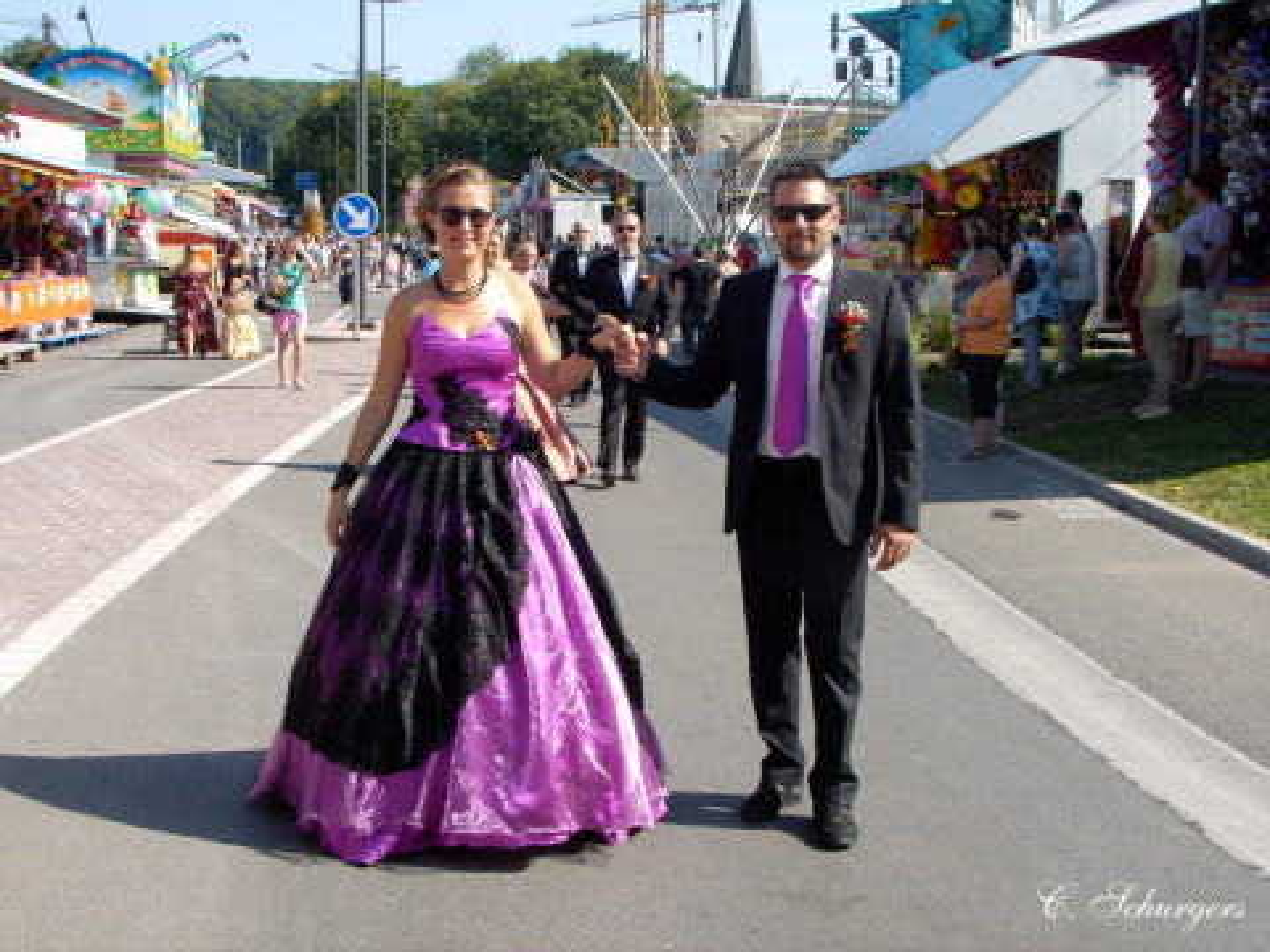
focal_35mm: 49
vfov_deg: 29.7
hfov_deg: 38.9
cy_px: 476
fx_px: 1798
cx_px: 635
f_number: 5
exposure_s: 1/200
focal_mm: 7.5
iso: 70
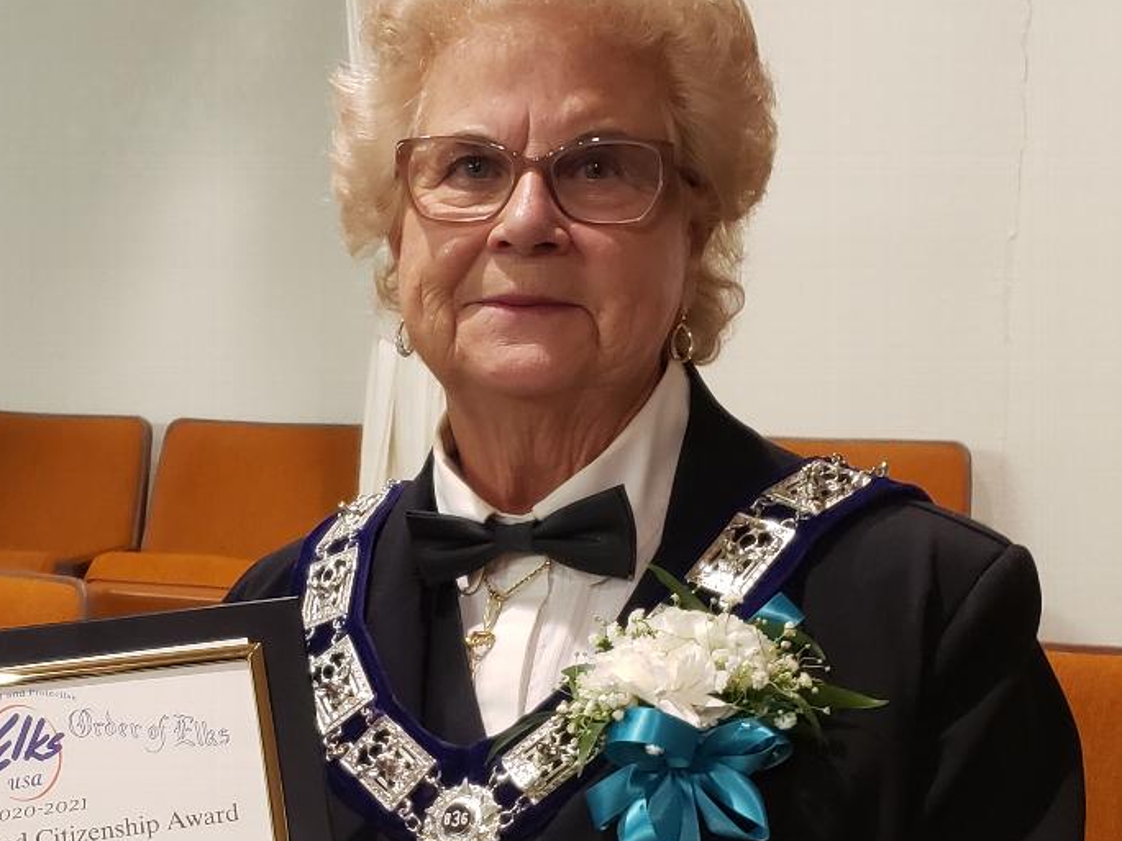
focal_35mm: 38
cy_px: 556
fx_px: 1232
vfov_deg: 37.3
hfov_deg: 48.4
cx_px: 410
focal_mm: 4.3
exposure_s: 1/24
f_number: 1.5
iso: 250
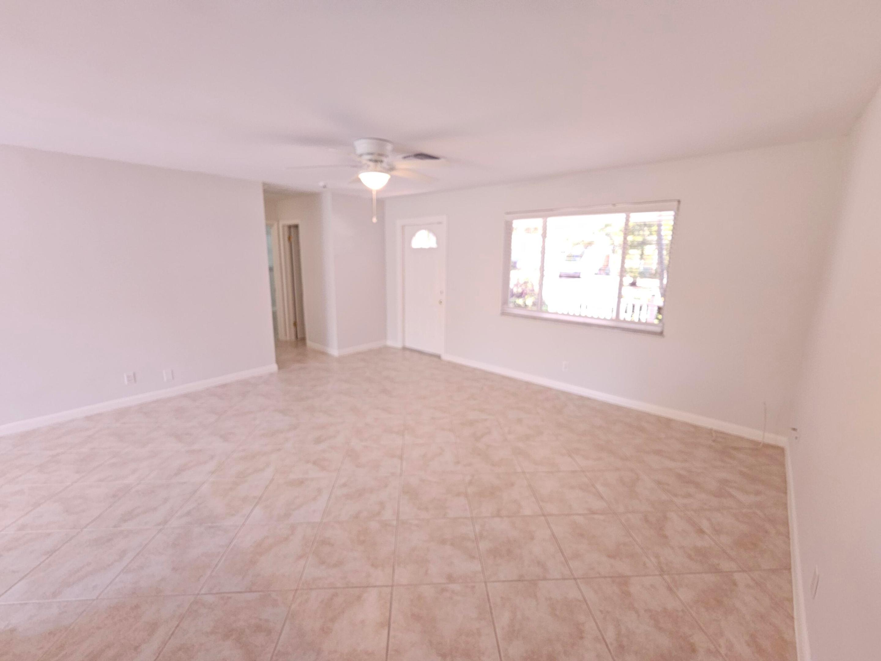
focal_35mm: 13
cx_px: 440
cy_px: 330
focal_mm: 2.2
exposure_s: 1/53
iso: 200
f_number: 2.2
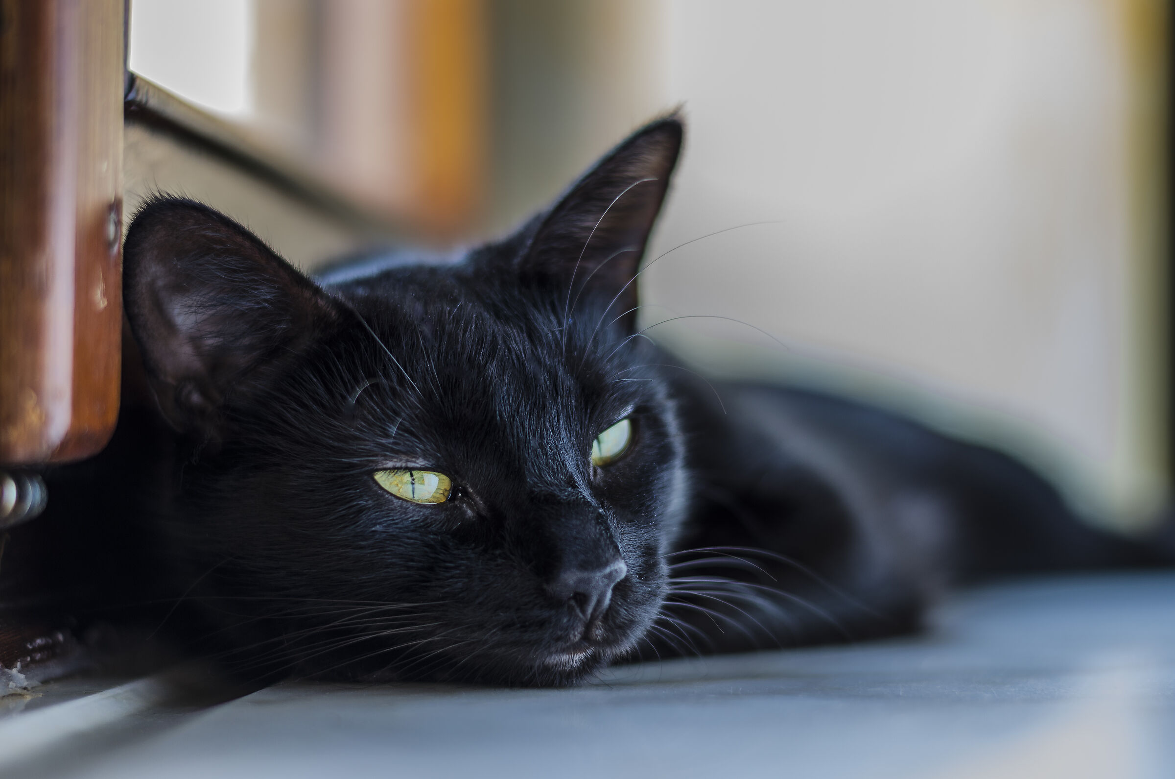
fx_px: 2443
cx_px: 588
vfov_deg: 18.1
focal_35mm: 75
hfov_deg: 27.0
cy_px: 390
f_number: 2
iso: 100
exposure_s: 1/15
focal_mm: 50
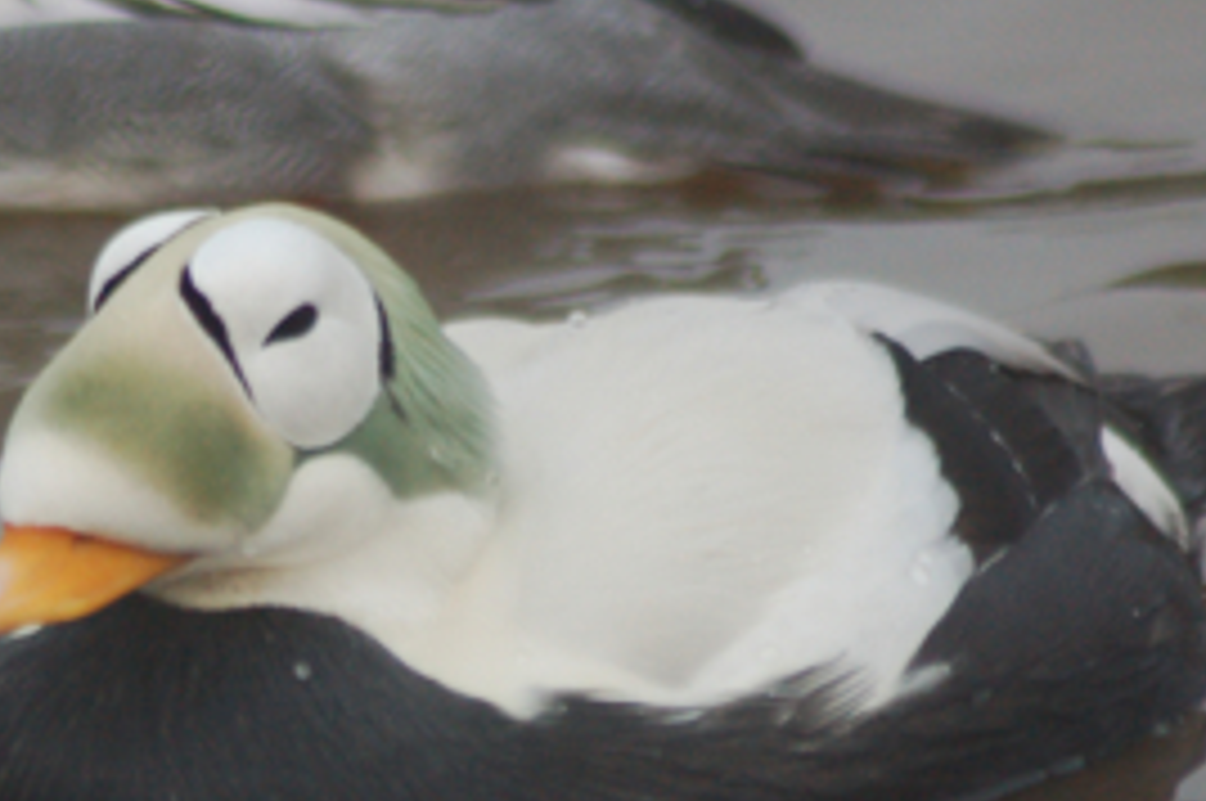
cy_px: 432
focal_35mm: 1076
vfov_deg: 1.3
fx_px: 36002
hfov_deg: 1.9
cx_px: 284
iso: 800
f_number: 5.6
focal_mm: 300
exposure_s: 1/400
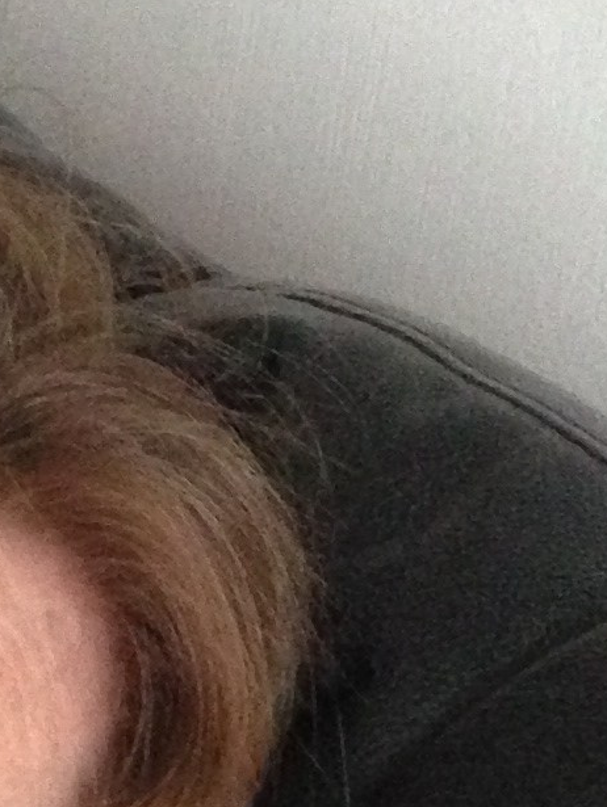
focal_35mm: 175
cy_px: 1290
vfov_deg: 10.8
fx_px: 4087
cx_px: -627
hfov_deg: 8.1
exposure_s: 1/20
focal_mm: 4.12
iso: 400
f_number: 2.4
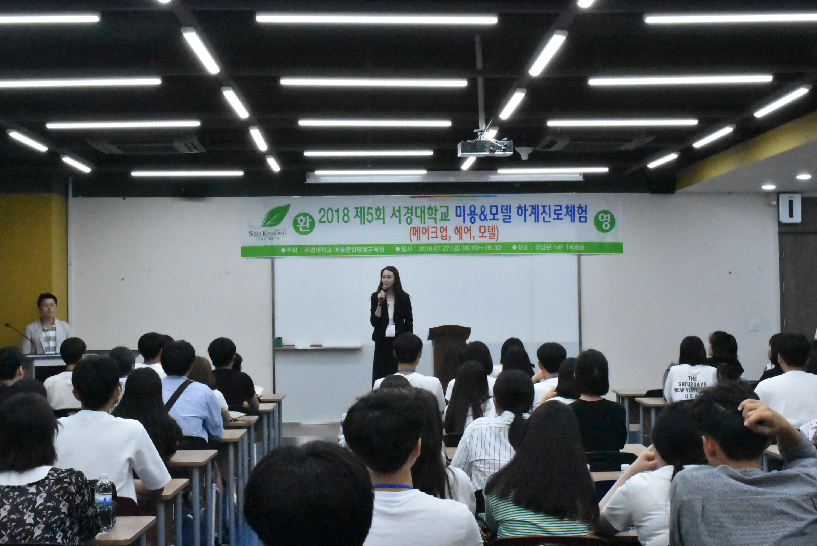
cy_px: 273
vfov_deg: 22.7
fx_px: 1363
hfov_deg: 33.4
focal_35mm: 60
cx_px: 408
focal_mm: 40
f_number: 20
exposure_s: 1/320
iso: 25600
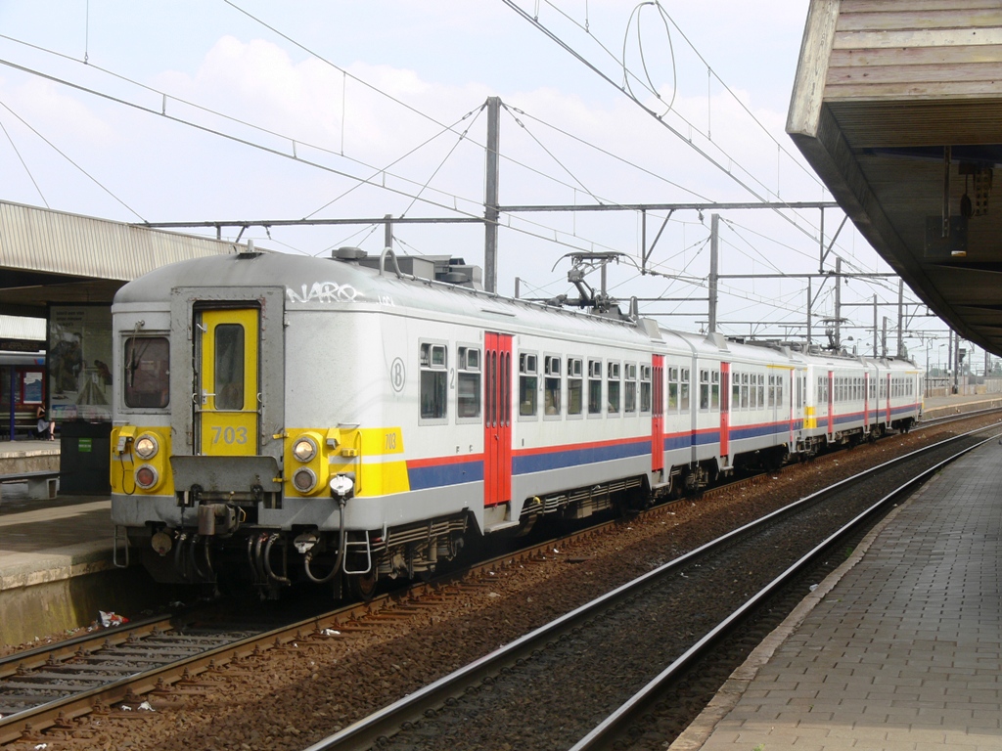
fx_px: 2026
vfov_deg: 21.0
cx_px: 501
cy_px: 376
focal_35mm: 70
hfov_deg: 27.8
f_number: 5.6
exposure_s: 1/200
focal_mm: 14.8
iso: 80
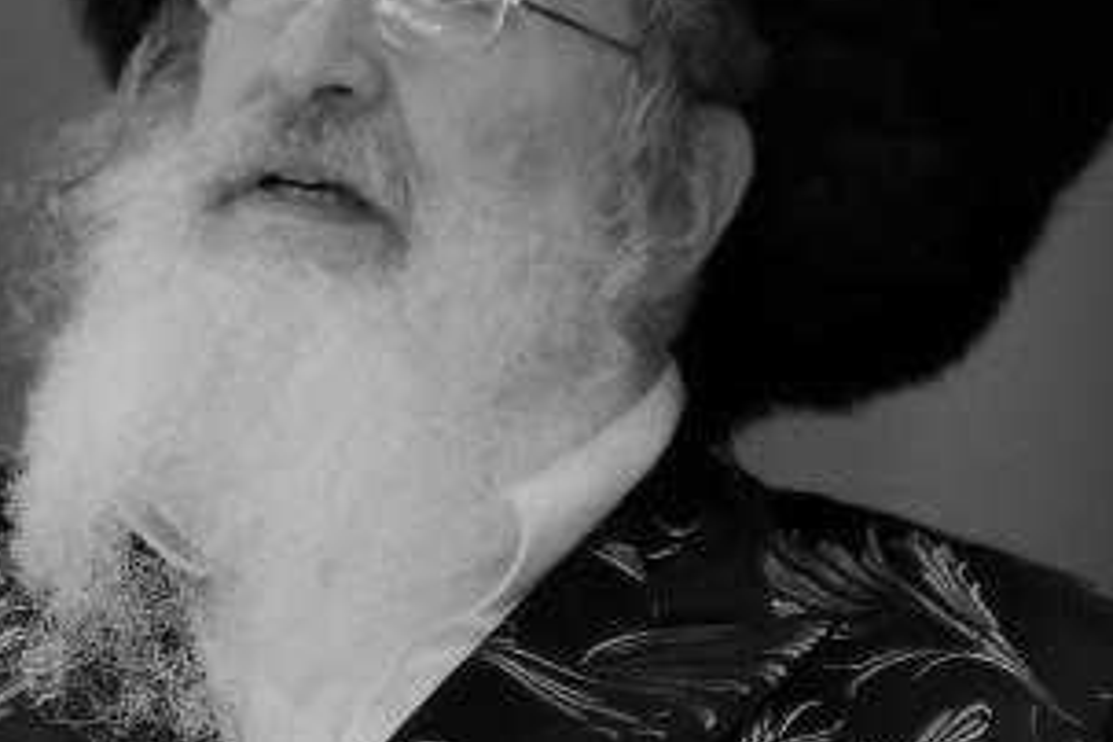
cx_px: 206
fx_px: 20929
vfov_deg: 2.0
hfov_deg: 3.0
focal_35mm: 677
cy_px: 461
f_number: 2.8
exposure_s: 1/200
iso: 1600
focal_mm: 200
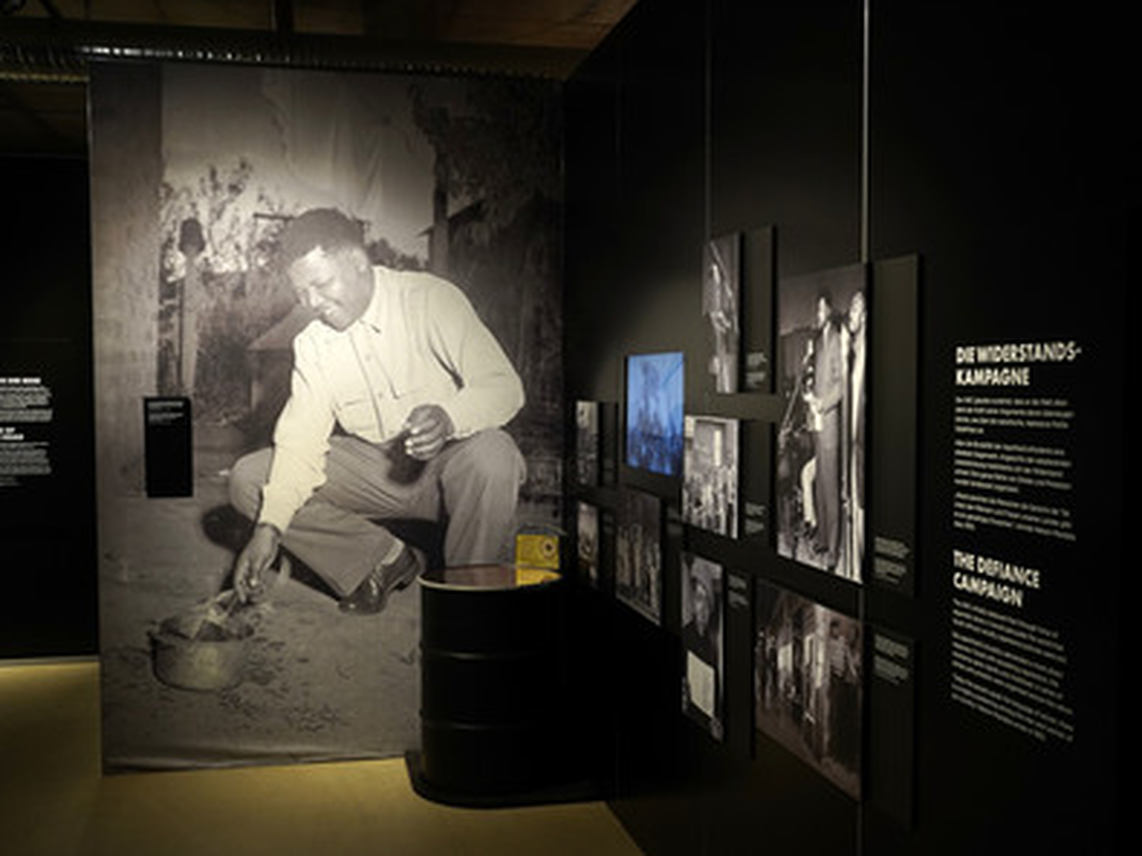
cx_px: 617
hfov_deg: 53.9
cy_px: 425
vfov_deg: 41.8
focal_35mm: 34
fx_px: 1121
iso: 1250
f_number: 7.1
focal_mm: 31
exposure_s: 1/100
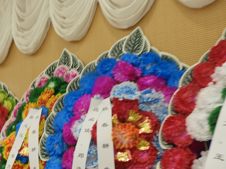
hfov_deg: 48.9
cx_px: 100
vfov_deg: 37.4
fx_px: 248
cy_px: 108
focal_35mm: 38
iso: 100
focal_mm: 4.3
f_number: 3.3
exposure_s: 1/30
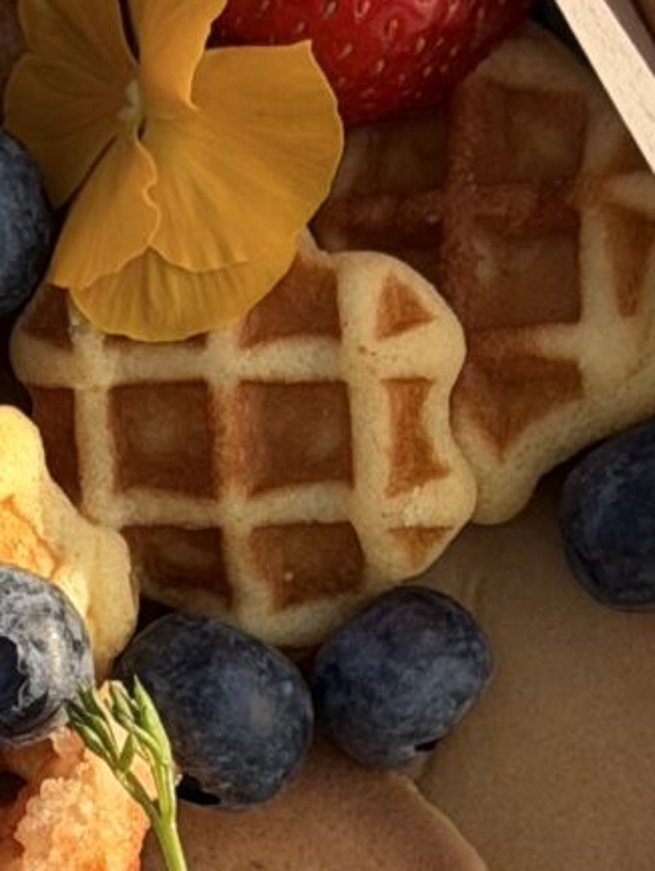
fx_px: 7133
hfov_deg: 5.3
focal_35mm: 283
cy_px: 919
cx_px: 157
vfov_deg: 7.0
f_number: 1.78
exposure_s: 1/2342
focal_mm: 6.76
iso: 80
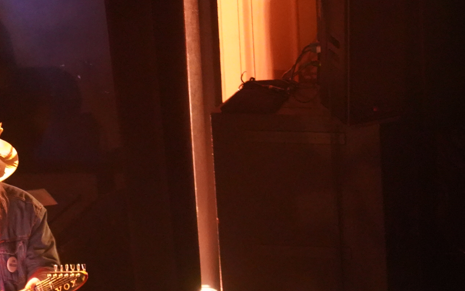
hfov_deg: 8.3
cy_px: 235
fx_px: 3193
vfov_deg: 5.2
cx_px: 22
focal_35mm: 252
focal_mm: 105
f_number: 4
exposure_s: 1/20
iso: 12800
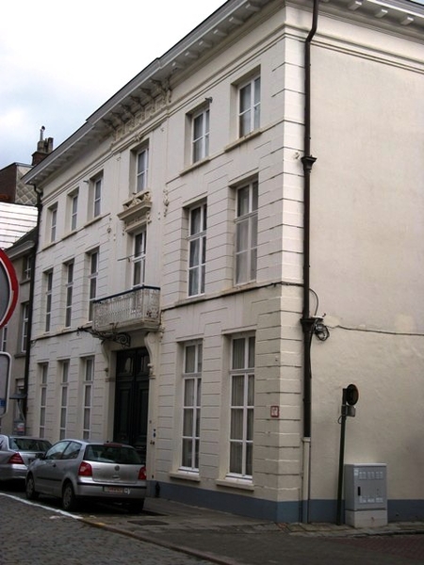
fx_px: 817
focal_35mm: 50
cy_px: 282
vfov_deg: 38.2
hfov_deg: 29.1
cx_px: 212
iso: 80
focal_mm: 8.8
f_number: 3.6
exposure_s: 1/400
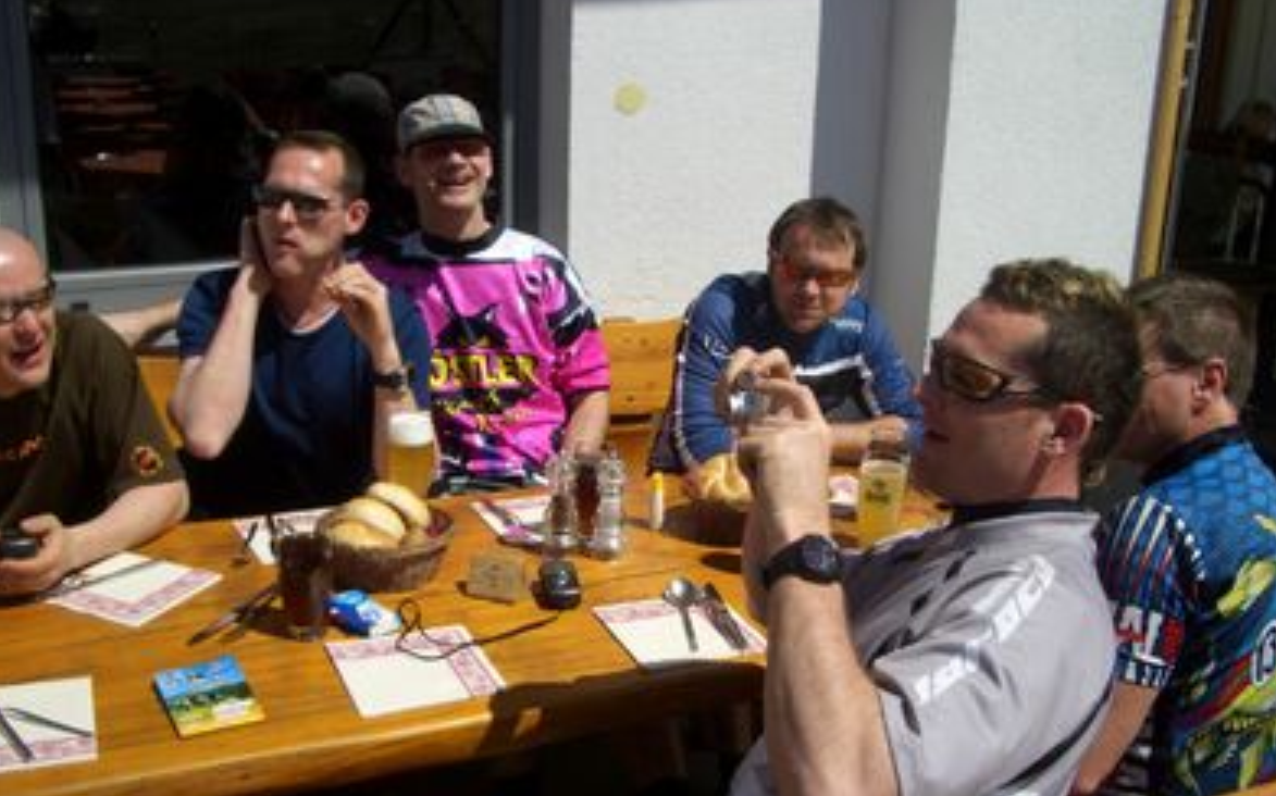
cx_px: 636
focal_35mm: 38
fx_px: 1321
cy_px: 453
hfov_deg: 51.6
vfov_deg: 33.5
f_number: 4.3
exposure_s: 1/800
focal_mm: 5.8
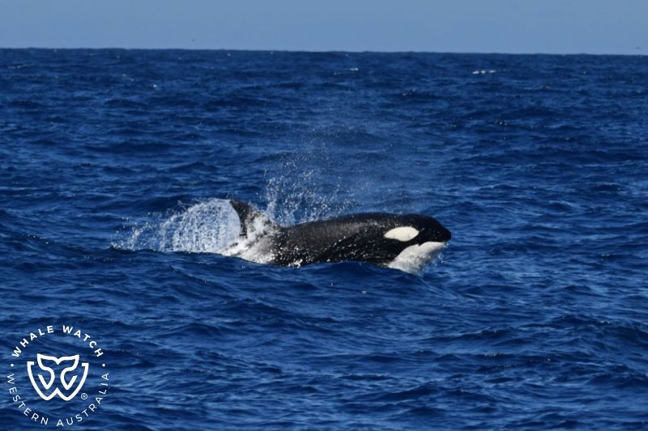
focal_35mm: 155
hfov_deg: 13.3
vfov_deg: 8.9
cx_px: 324
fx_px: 2789
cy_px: 216
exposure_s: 1/8000
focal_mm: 155
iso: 500
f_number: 5.3
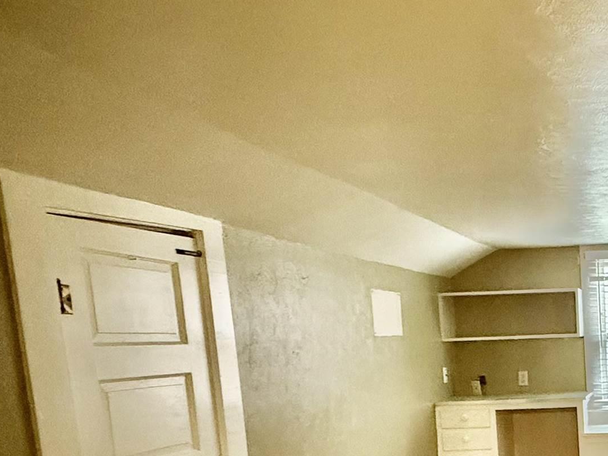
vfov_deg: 33.4
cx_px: 663
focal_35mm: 40
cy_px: 440
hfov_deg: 38.9
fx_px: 702
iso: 800
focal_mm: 2.22
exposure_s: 1/60
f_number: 2.2
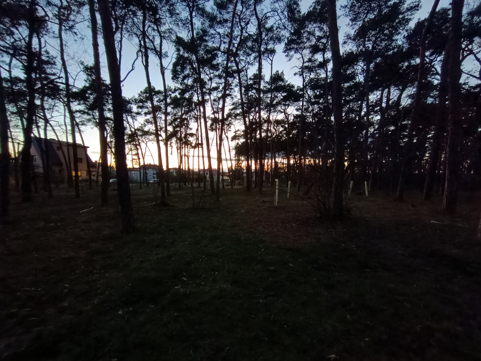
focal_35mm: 16
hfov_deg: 94.5
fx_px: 222
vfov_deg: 78.1
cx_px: 240
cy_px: 180
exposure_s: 1/50
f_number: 2.2
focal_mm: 1.66
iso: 810
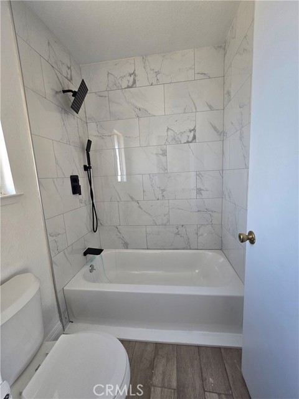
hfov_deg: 89.9
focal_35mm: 13
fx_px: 150
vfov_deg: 106.2
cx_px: 150
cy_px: 200
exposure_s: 1/60.2
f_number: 2.2
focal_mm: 2.2
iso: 125
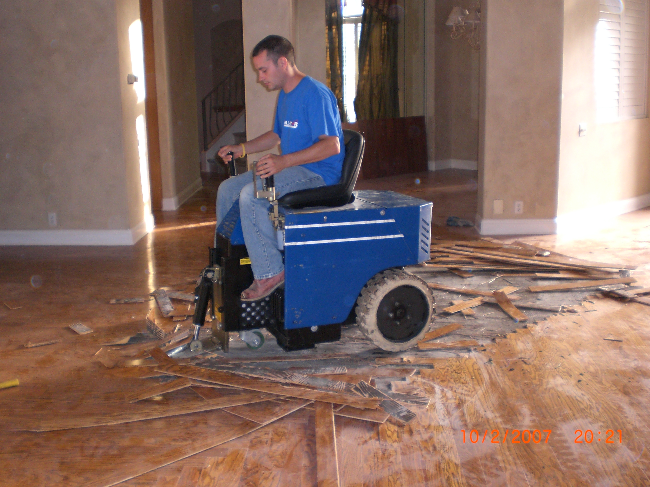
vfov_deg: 36.8
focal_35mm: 39
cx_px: 332
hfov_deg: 47.9
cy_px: 238
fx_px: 732
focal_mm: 6.3
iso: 200
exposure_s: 1/60
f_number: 3.1
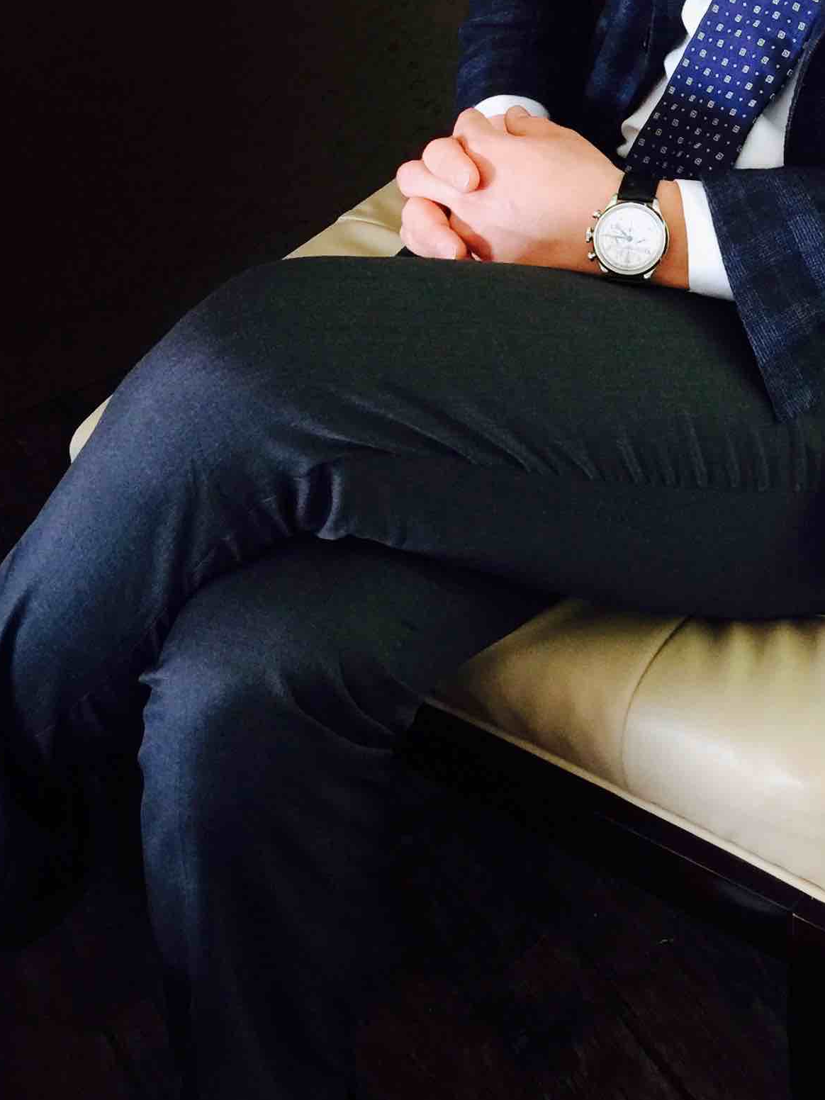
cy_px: 130
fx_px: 1938
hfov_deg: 23.3
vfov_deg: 30.4
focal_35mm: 61
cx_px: 758
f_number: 2.2
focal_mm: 4.15
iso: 80
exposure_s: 1/15
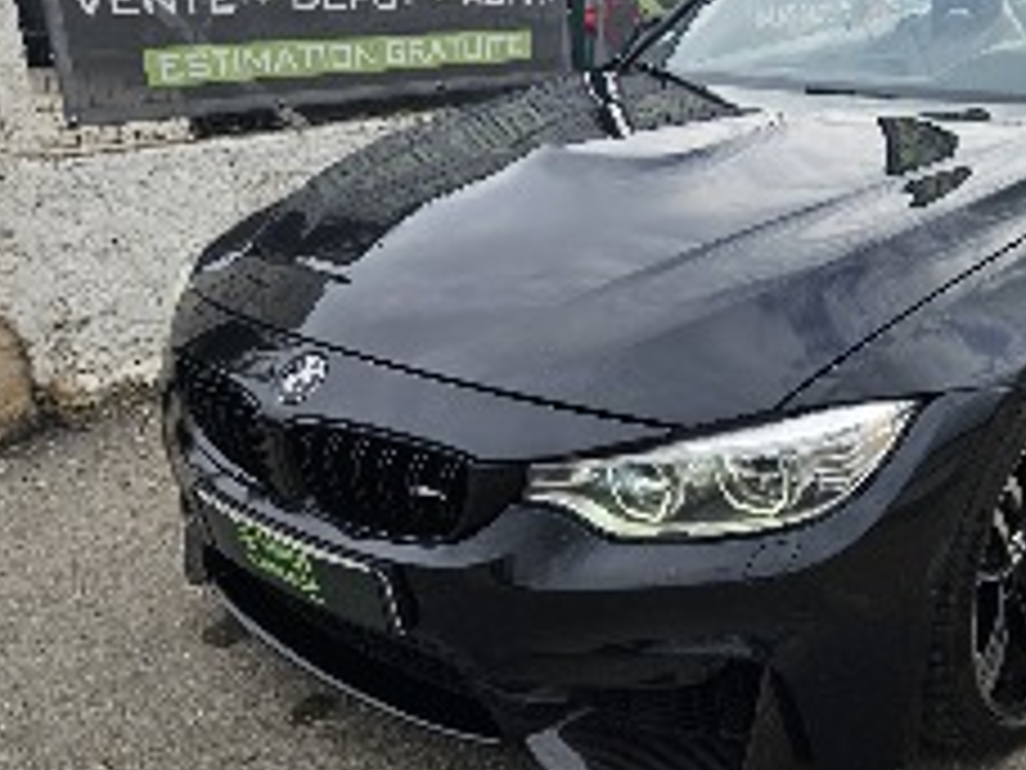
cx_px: 783
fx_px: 1245
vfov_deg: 34.3
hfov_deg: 43.2
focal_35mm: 42
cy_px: 360
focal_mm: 5.4
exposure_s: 1/730
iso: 25
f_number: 1.8
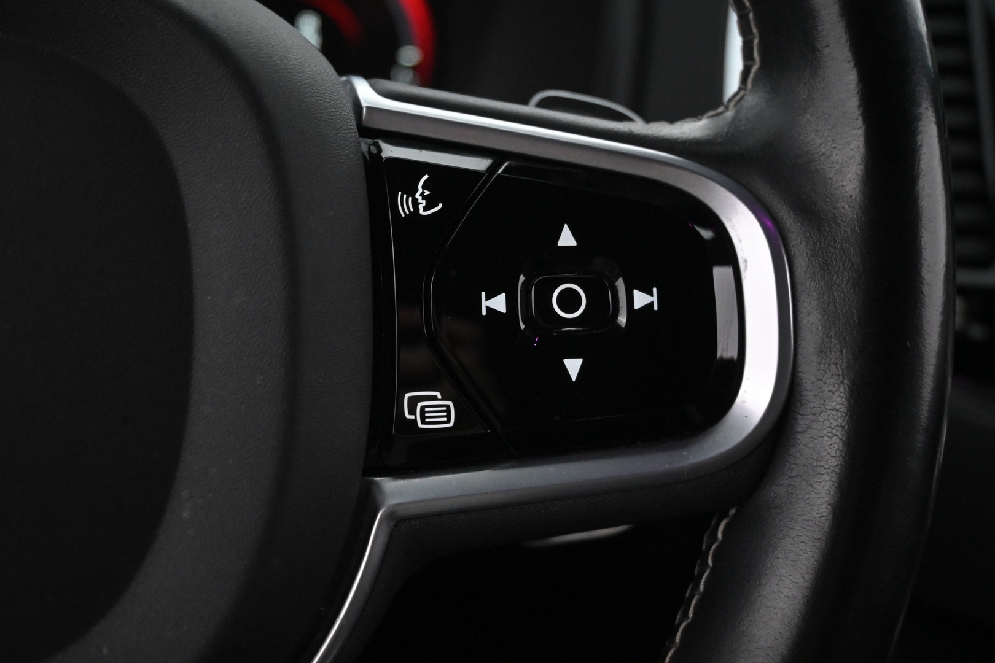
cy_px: 332
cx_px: 498
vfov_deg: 28.5
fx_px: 1306
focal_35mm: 47
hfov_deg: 41.7
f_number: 5
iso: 5600
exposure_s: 1/50
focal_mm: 31.5
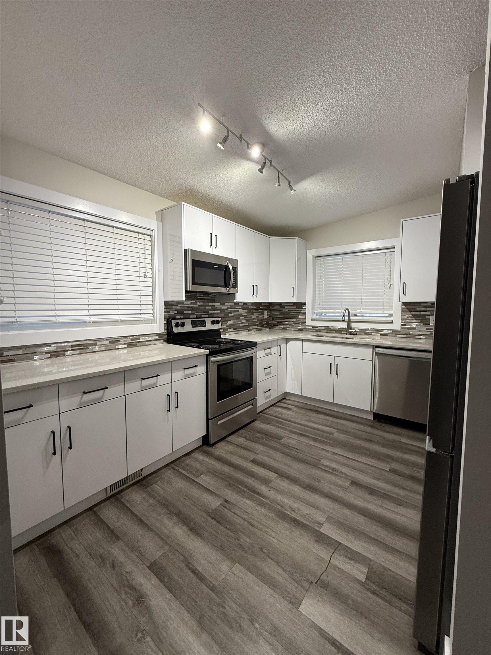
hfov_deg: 85.7
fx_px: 265
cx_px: 246
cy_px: 328
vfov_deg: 102.1
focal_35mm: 14
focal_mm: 2.22
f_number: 2.2
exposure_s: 1/60
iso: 200
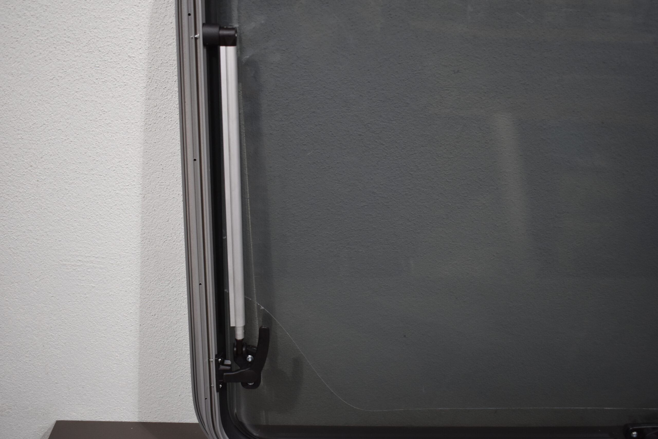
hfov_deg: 51.3
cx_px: 329
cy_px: 220
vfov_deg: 35.5
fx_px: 685
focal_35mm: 38
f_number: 4
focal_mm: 25
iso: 800
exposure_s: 1/200
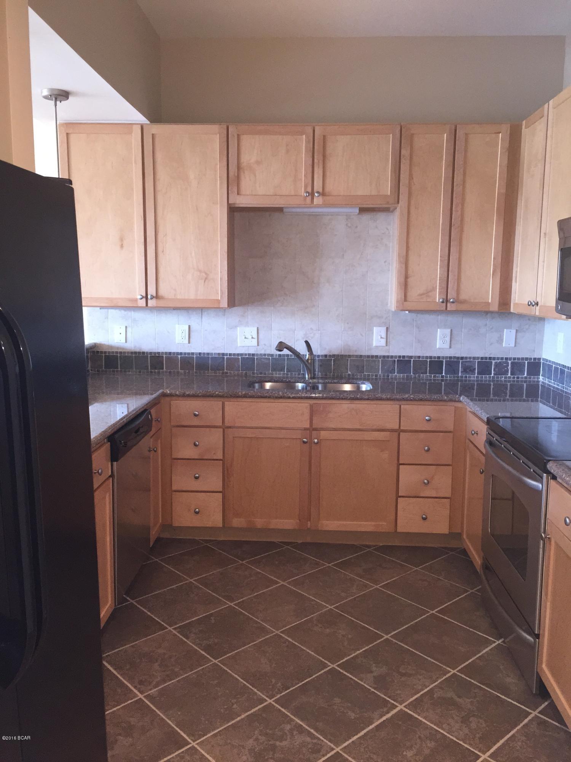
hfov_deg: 48.2
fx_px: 638
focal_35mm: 29
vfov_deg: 61.7
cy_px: 381
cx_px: 286
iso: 160
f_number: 2.2
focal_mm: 4.15
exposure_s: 1/30
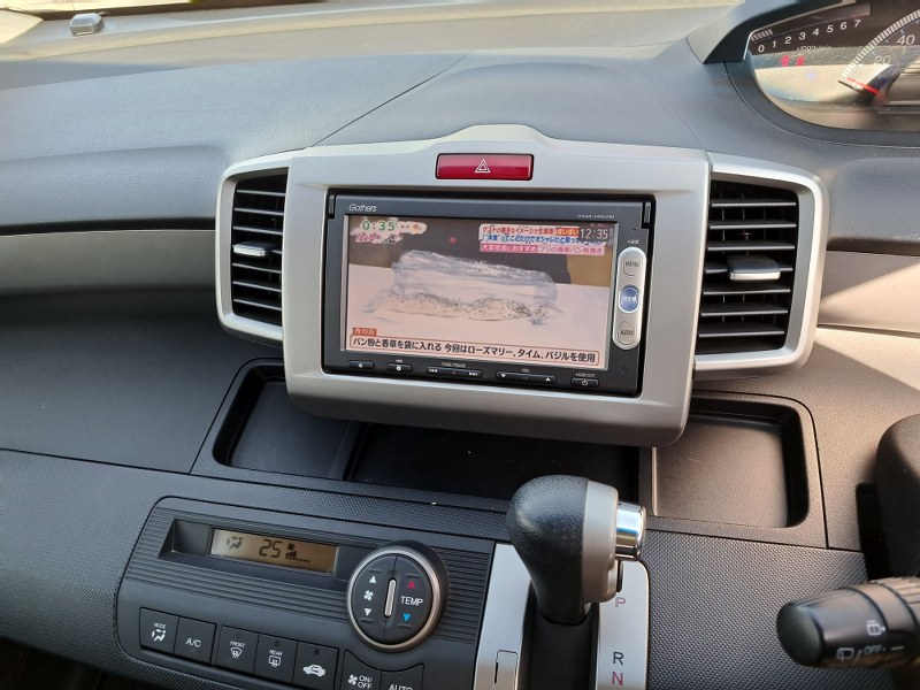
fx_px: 638
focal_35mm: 24
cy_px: 345
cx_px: 460
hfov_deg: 71.6
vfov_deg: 56.8
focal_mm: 5.23
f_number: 1.8
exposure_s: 1/100
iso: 50
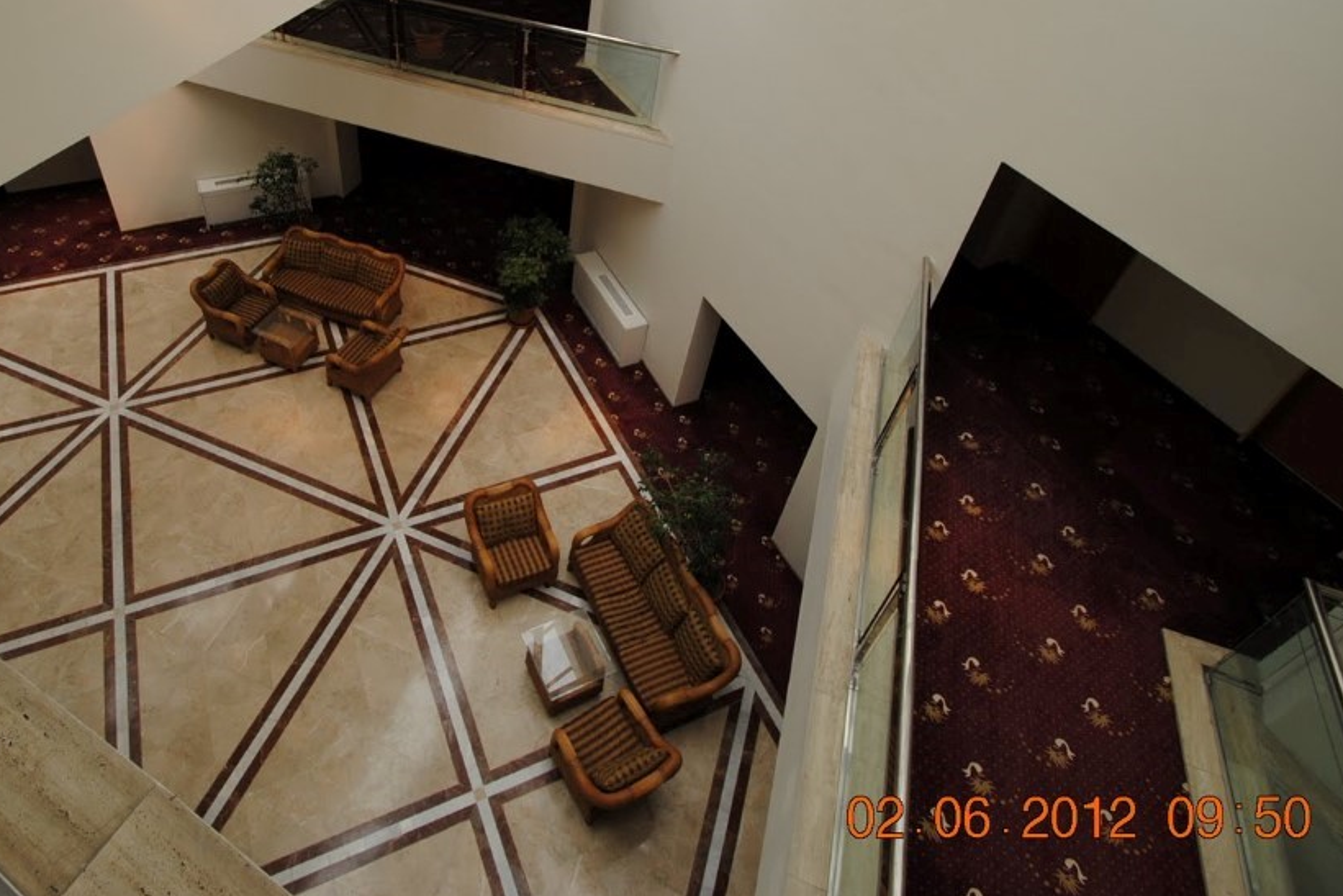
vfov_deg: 57.9
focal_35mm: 21
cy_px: 283
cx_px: 551
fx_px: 784
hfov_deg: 80.4
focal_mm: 10
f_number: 5.6
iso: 140
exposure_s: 1/125
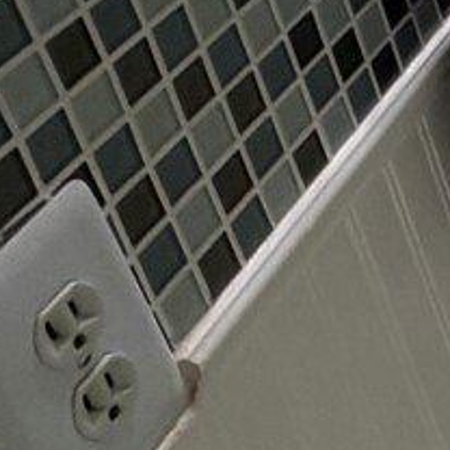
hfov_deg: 10.3
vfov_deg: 16.1
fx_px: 1397
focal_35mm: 95
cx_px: 1473
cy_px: -307
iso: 125
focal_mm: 2.22
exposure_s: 1/120
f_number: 2.2
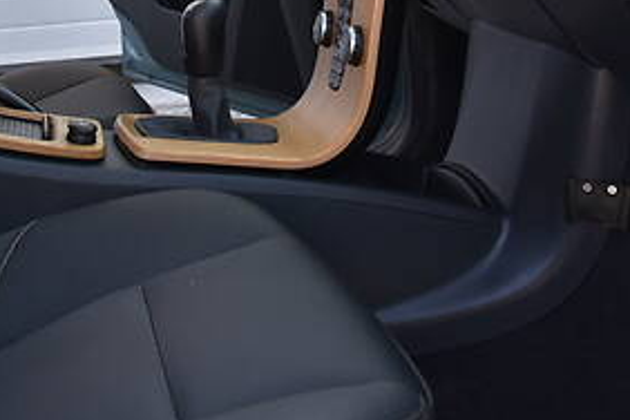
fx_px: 1190
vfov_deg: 18.5
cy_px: -137
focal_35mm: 68
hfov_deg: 28.2
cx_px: 27
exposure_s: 1/125
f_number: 5.6
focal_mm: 24
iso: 400
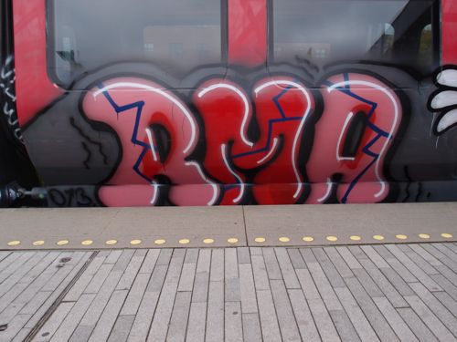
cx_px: 228
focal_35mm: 28
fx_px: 370
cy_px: 171
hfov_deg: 63.4
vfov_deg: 49.7
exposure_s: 1/320
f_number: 2.8
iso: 100
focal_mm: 6
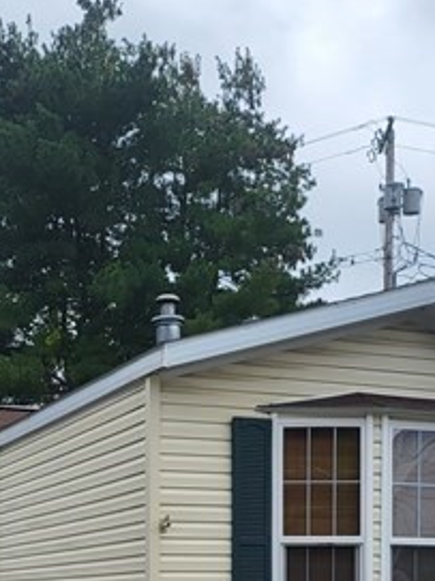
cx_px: 64
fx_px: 1140
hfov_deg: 21.2
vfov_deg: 26.8
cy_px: 602
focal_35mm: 68
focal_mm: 5
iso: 40
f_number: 1.8
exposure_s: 1/1222
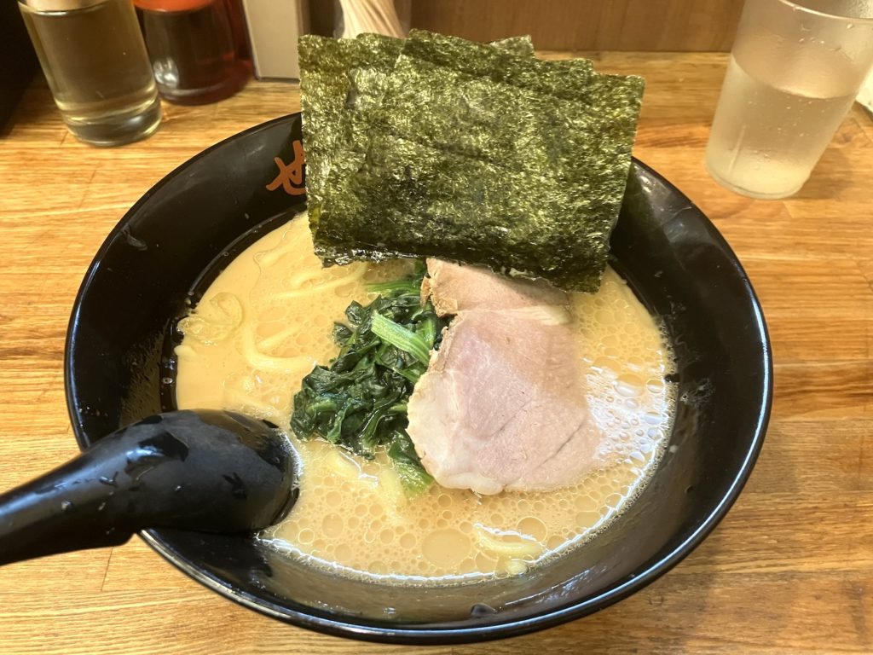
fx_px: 706
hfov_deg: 63.4
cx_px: 436
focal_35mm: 28
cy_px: 328
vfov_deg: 49.7
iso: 320
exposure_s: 1/50
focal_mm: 3.99
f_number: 1.8
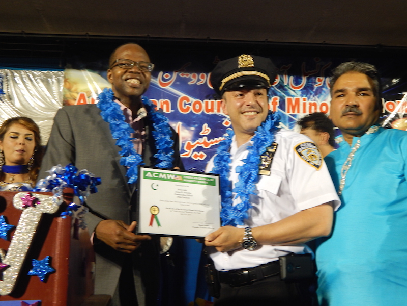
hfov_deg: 49.0
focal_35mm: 38
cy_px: 153
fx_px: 447
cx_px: 204
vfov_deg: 37.7
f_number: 3.4
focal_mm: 6.8
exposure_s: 1/30
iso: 200
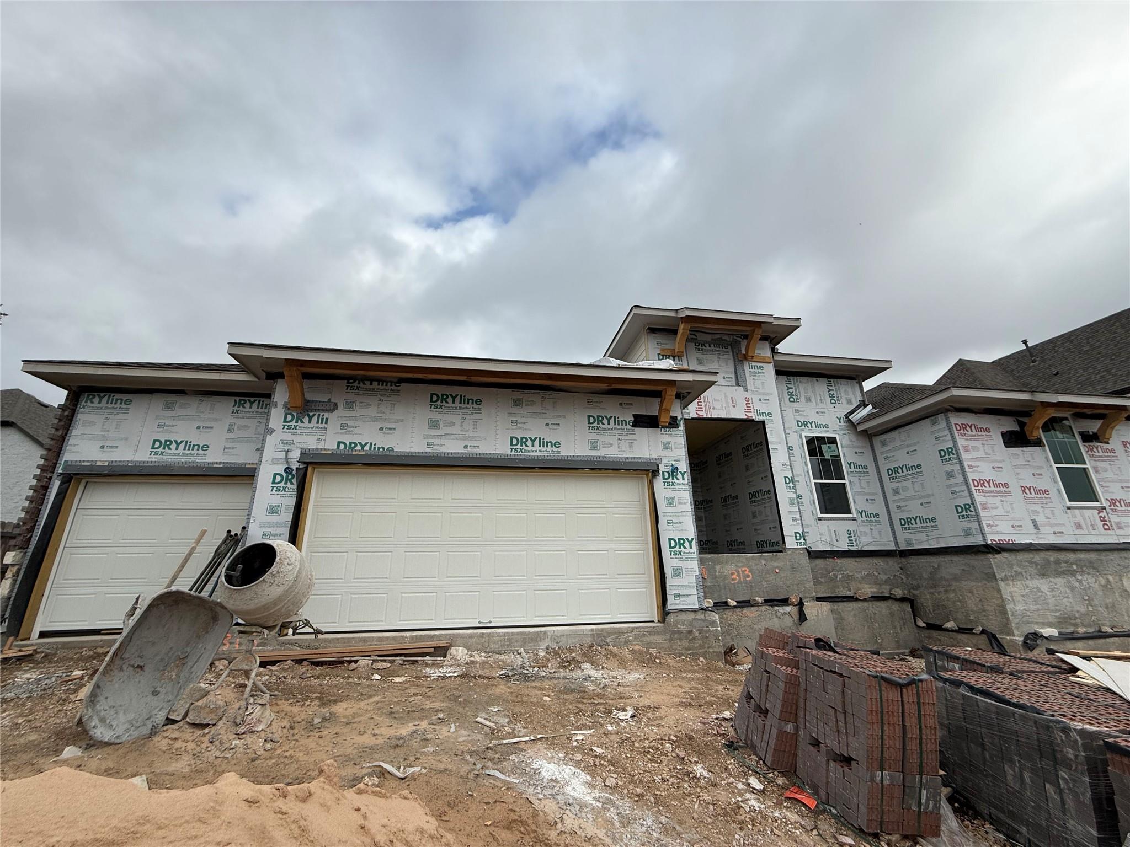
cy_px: 424
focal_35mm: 14
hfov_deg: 102.1
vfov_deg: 85.7
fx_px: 457
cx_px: 565
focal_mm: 2.22
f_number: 2.2
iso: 50
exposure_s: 1/1848
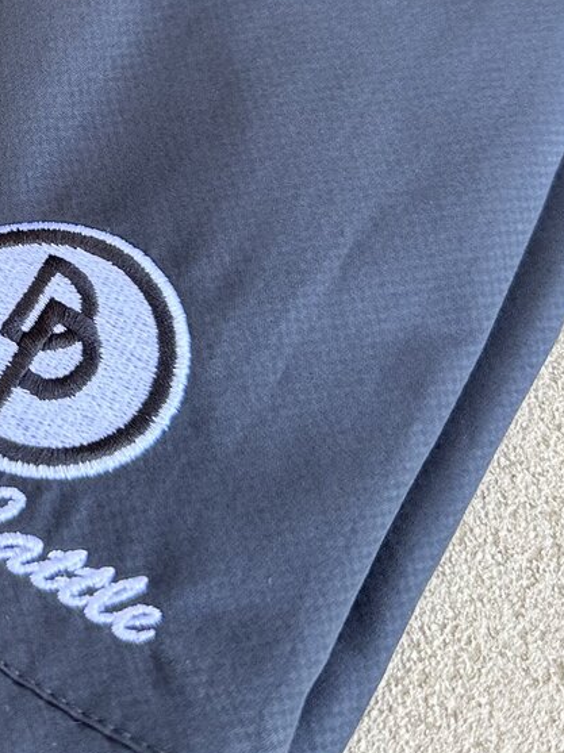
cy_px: 58
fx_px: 1501
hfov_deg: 19.4
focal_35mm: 69
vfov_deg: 27.1
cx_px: -192
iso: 125
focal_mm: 6.86
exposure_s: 1/121
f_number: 1.78
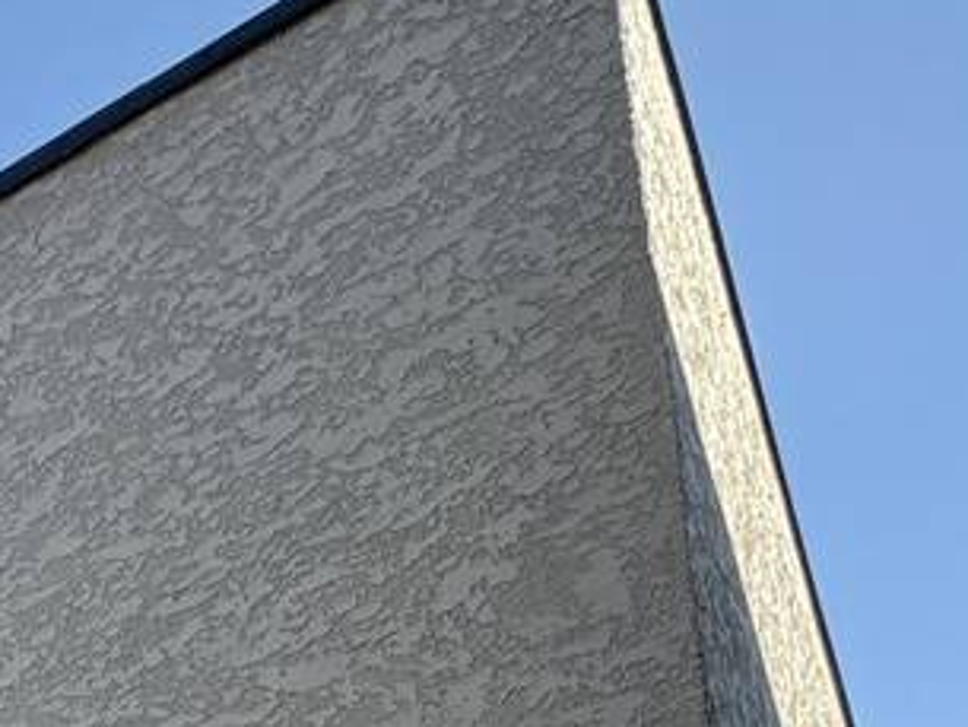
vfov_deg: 16.5
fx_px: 1846
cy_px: 1483
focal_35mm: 66
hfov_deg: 21.6
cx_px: -670
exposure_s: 1/253
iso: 40
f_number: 2.2
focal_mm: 2.22
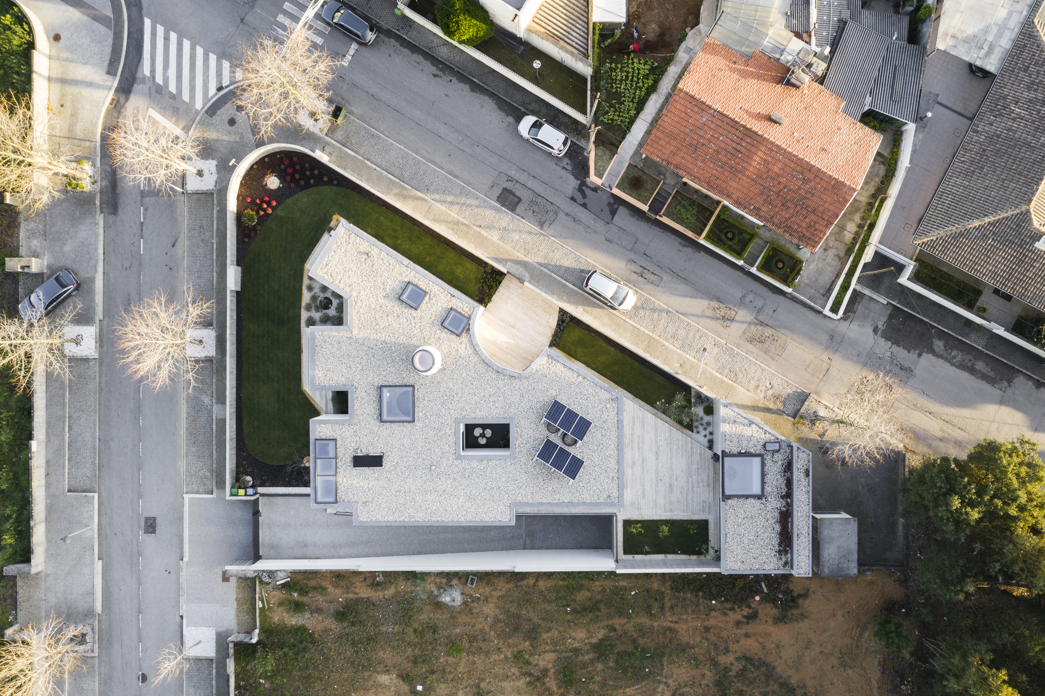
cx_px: 522
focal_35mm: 28
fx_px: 812
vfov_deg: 46.4
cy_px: 348
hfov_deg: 65.5
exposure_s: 1/40
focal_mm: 10.26
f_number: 5.6
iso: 100
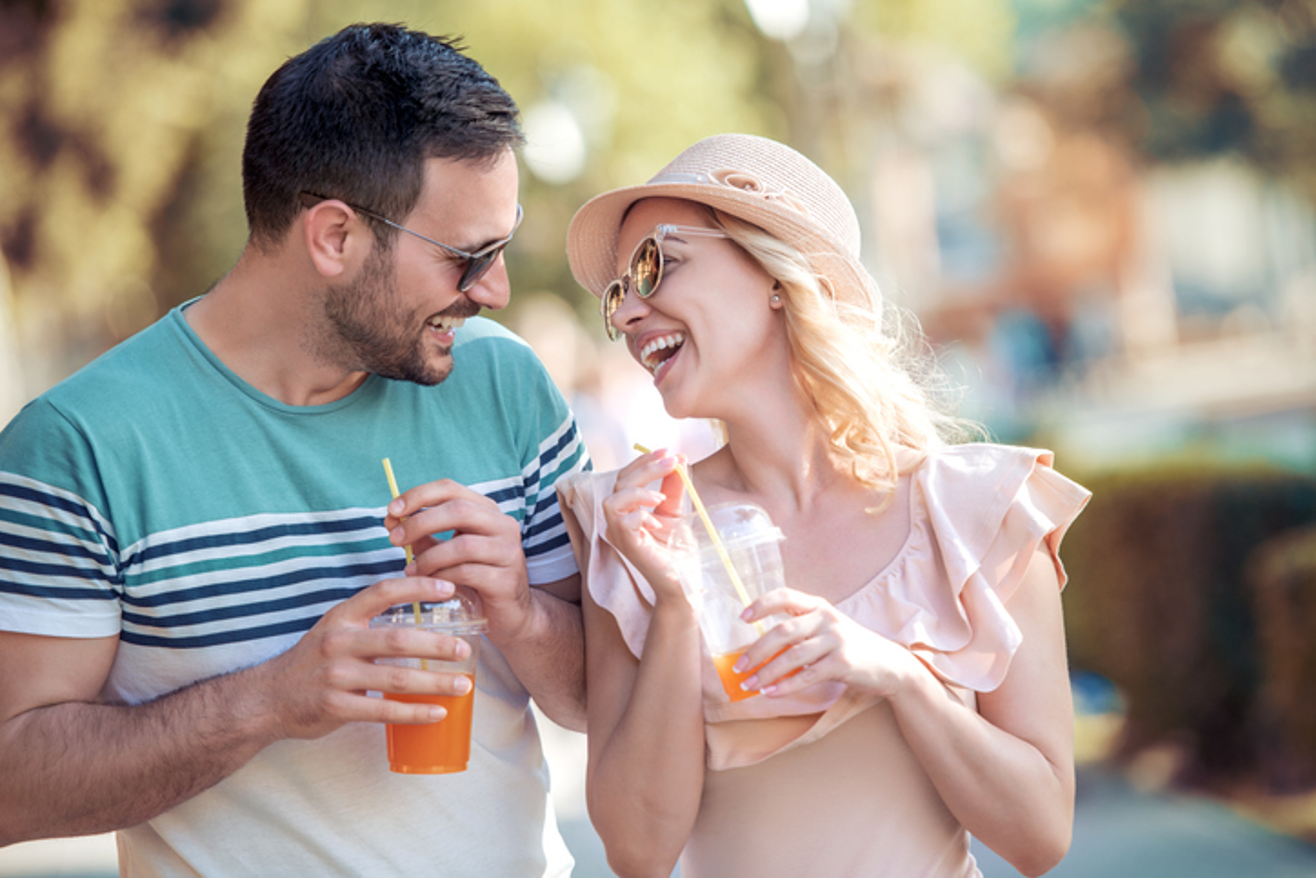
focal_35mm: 170
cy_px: 439
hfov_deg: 12.1
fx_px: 6215
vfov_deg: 8.1
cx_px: 658
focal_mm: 170
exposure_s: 1/320
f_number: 2.8
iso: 125
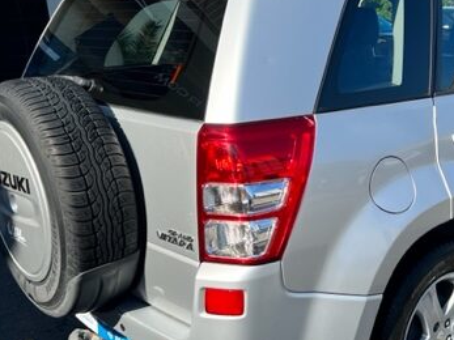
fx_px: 629
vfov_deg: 30.2
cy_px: 191
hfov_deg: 38.8
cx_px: 334
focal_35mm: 48
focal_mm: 5.7
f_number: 1.5
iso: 50
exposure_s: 1/2571
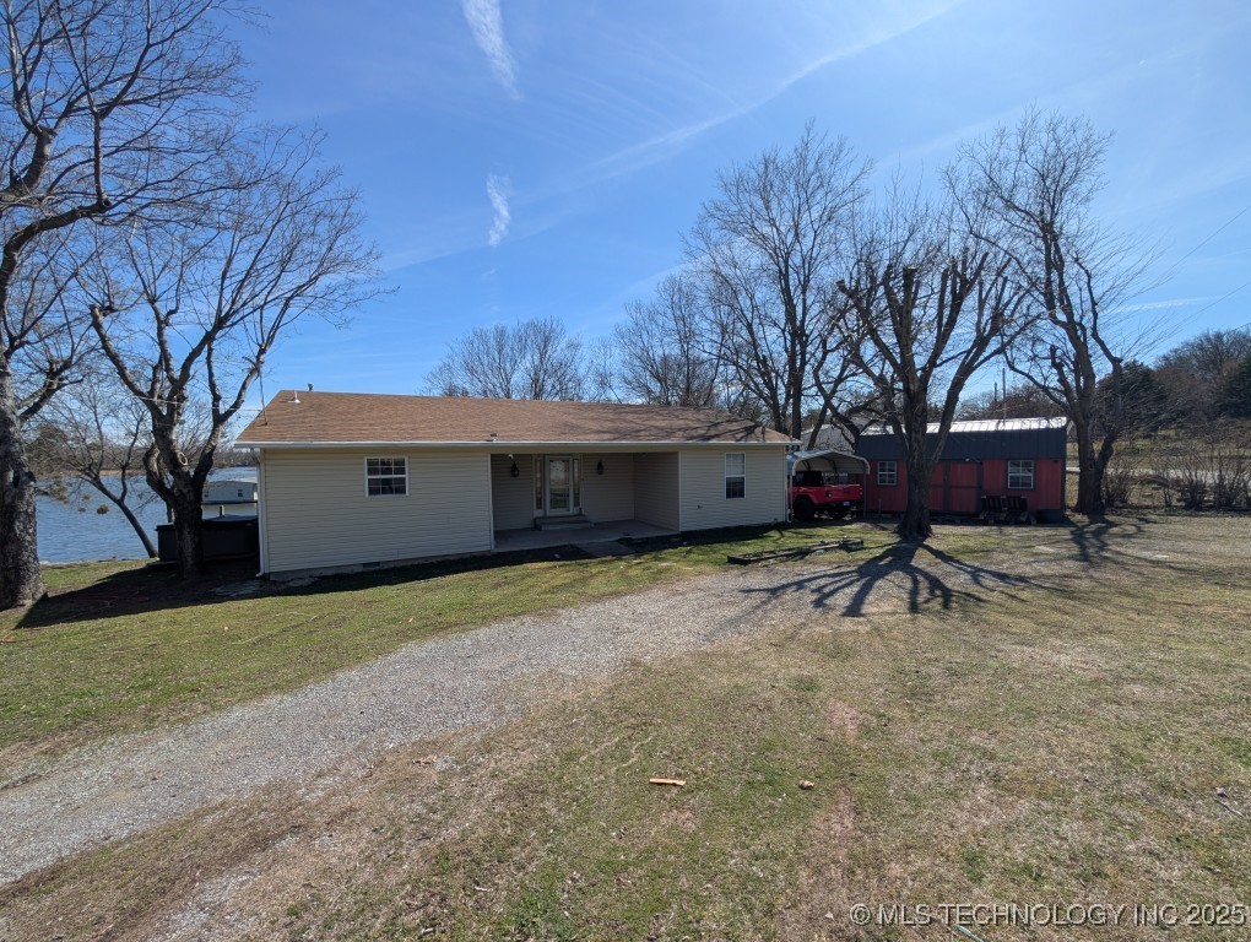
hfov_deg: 110.5
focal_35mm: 12
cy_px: 471
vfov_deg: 94.6
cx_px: 626
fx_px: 434
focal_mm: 2.02
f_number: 1.7
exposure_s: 1/3257
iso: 53
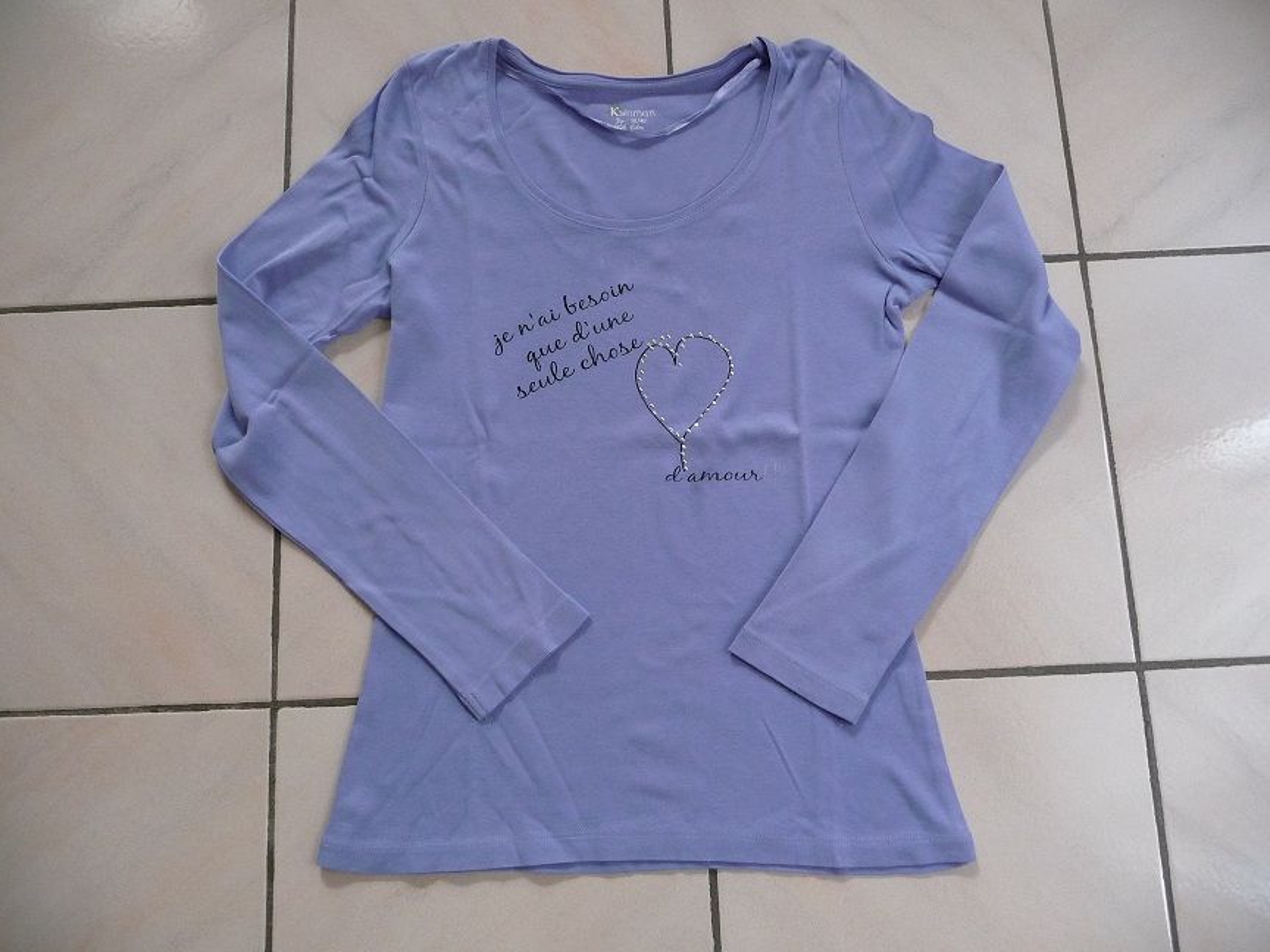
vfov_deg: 49.7
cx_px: 635
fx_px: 1027
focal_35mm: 28
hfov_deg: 63.4
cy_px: 476
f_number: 3.3
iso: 320
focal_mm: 4.7
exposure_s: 1/30
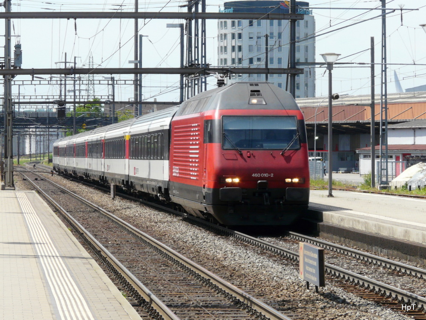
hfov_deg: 10.6
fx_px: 2289
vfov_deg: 8.0
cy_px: 160
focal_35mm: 186
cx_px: 213
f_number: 5.6
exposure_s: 1/400
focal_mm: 30.6
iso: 100
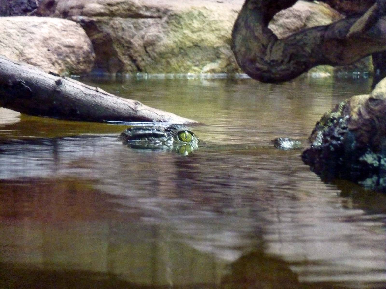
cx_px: 193
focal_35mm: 278
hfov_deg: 7.1
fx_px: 3100
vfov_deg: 5.3
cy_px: 144
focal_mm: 45.7
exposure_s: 1/8
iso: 800
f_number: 4.8
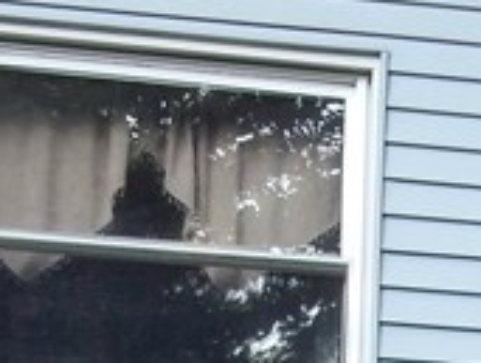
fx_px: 2994
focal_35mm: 215
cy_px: 988
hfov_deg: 8.9
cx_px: 754
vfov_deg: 6.5
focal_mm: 6.4
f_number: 4
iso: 125
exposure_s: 1/80
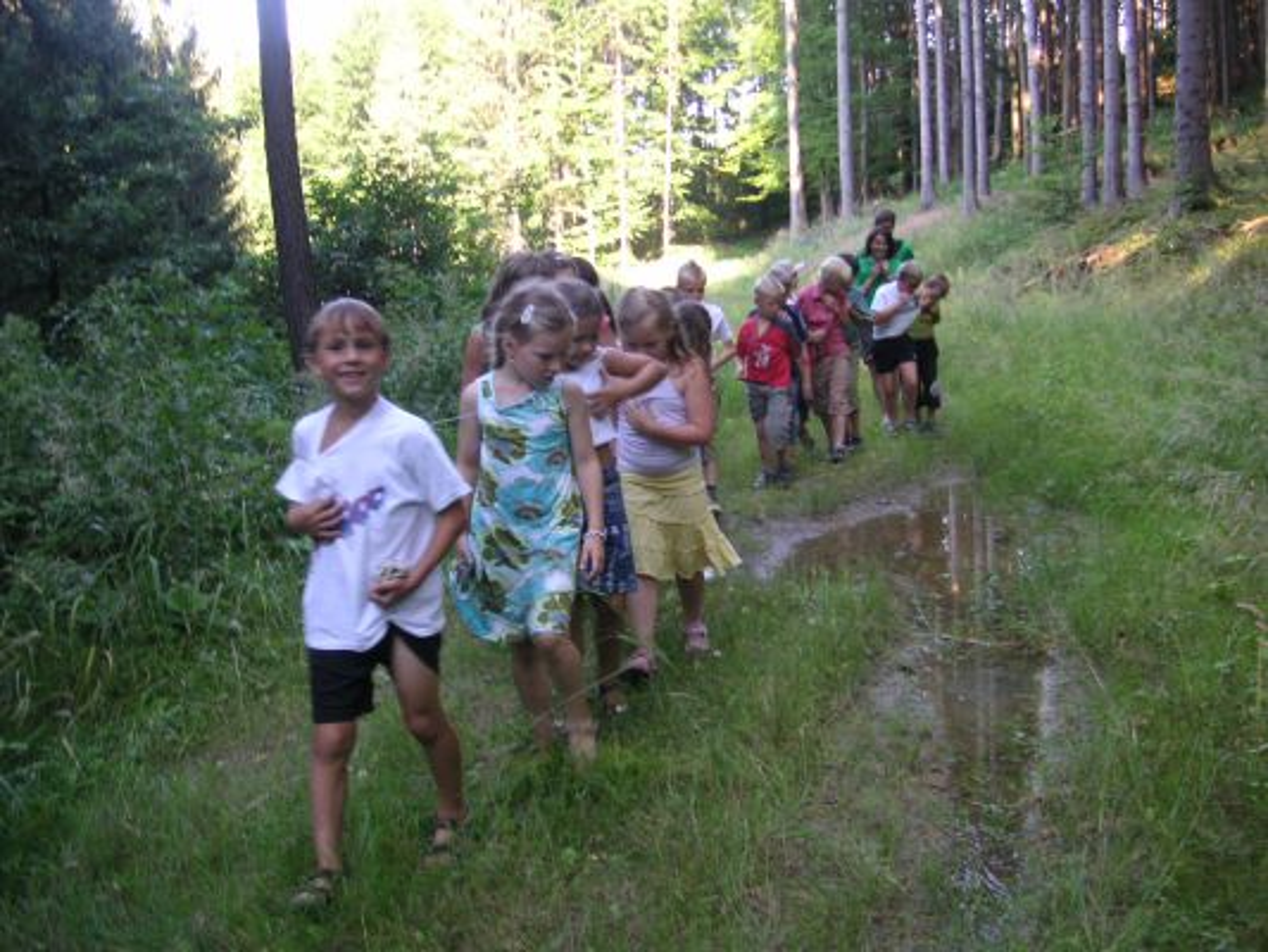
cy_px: 476
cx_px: 634
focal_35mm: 37
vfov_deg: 38.7
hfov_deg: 50.1
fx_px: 1356
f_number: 2.8
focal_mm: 6.1
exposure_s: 1/45
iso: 64
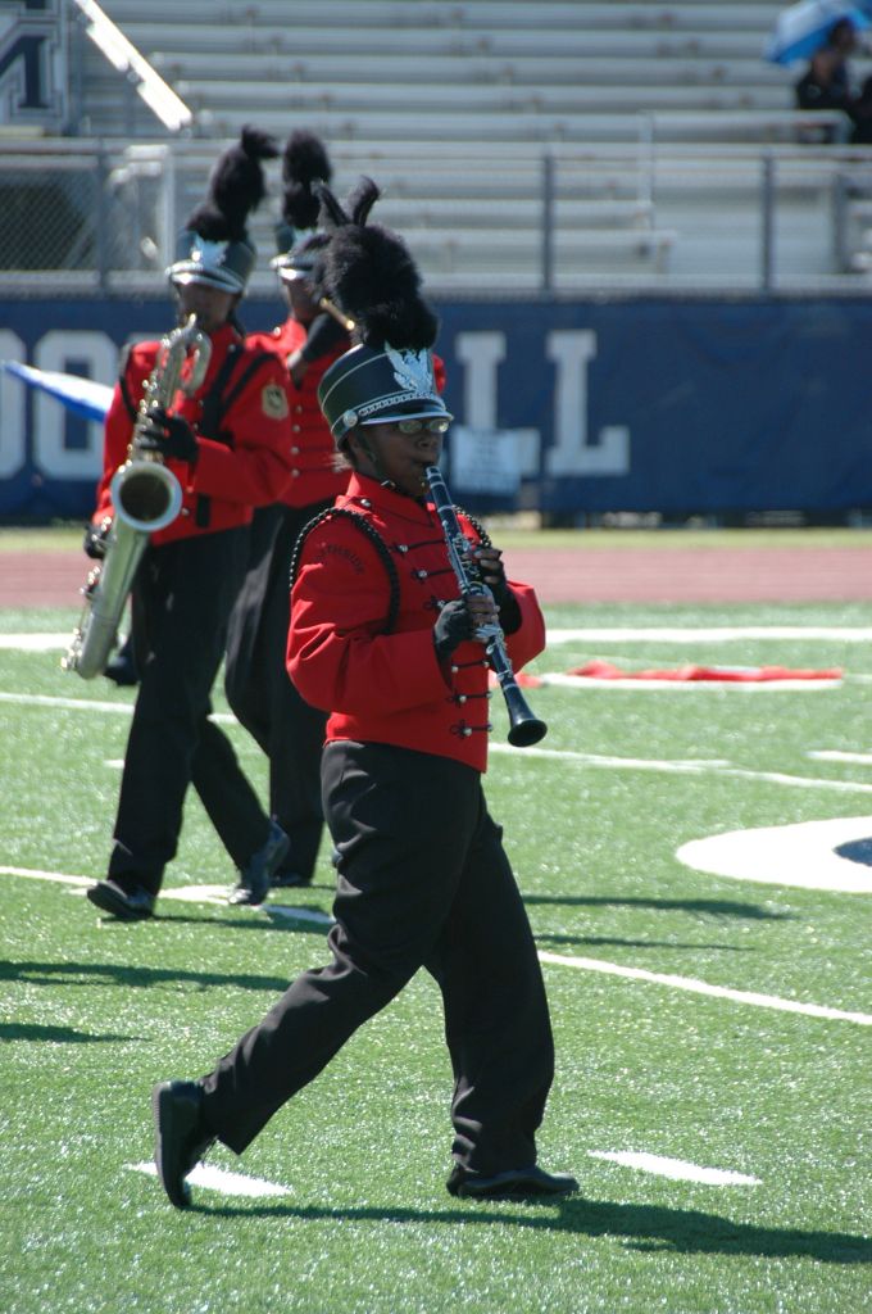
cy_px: 657
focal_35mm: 300
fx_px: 10929
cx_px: 436
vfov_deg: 6.9
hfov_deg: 4.6
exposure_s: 1/400
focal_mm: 200
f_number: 5.6
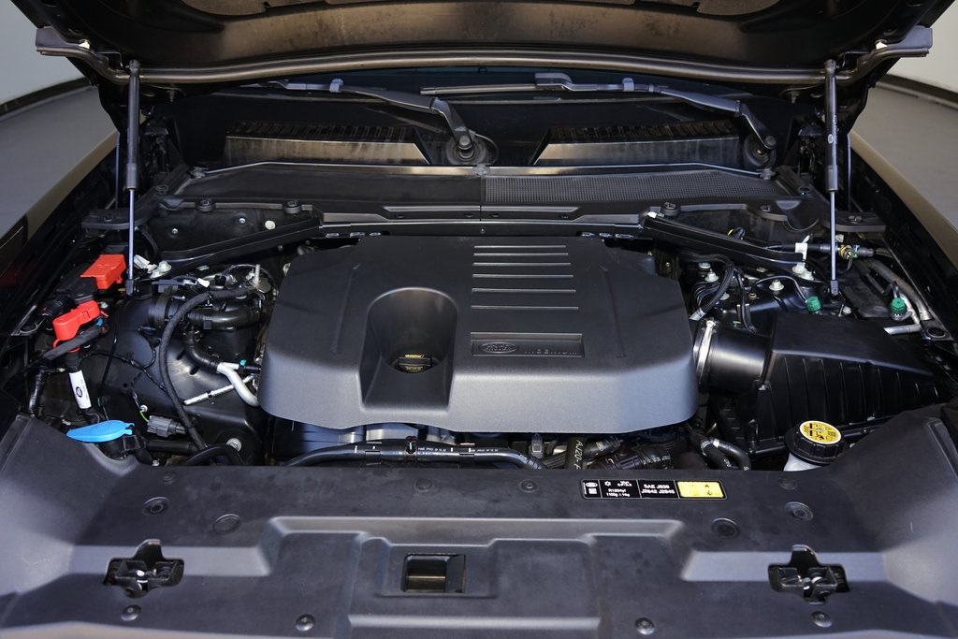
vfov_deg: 46.4
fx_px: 745
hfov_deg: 65.5
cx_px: 479
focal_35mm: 28
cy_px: 320
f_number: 5
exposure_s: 1/160
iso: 1000
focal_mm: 28
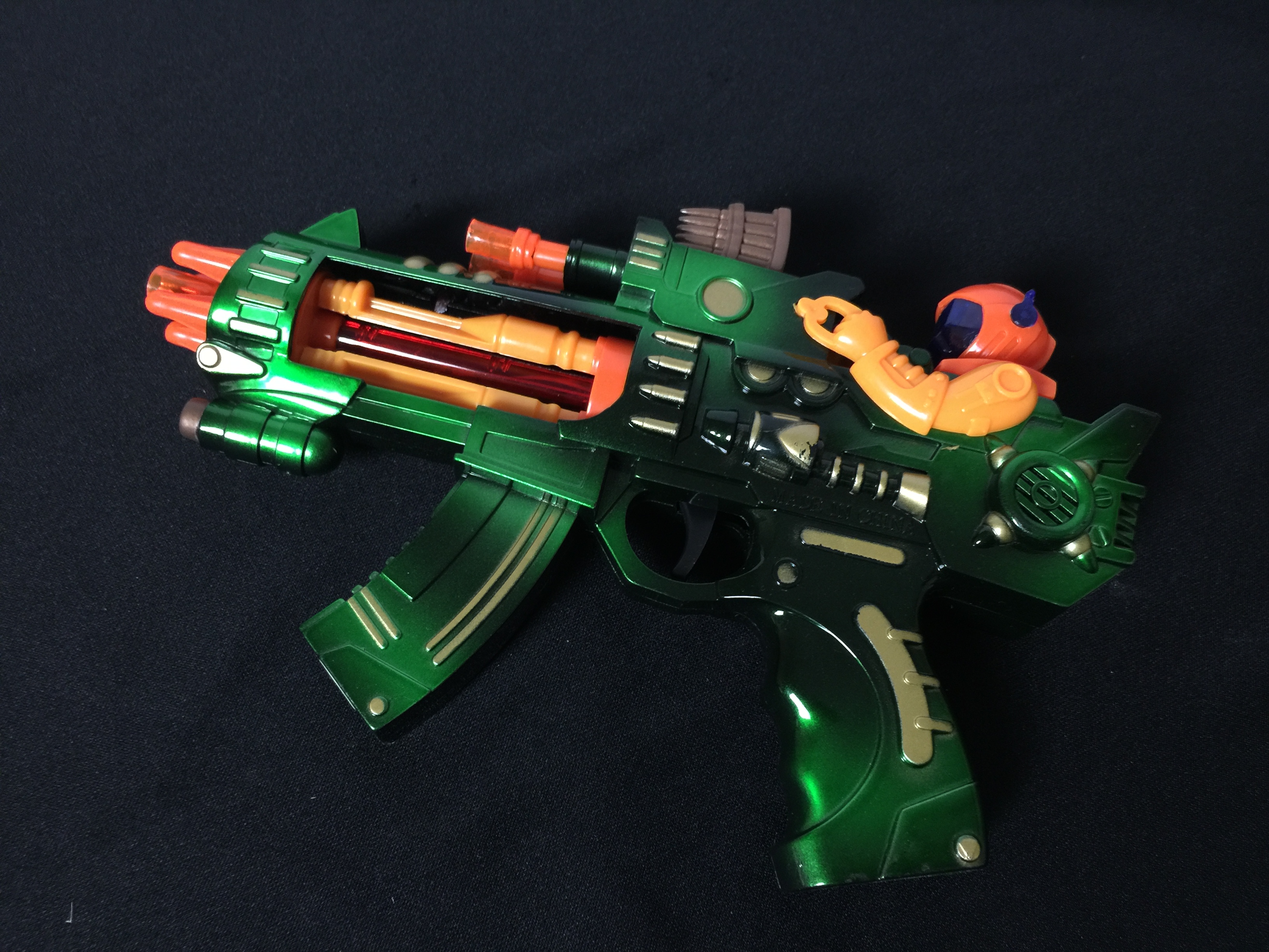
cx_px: 634
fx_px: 1063
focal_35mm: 29
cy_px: 476
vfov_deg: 48.2
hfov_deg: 61.7
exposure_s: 1/4
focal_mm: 4.15
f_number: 2.2
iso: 80
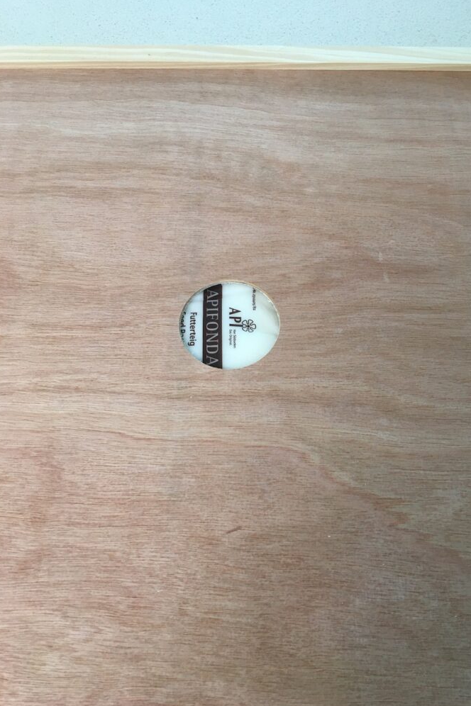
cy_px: 360
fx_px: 608
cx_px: 268
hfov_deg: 42.2
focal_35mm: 31
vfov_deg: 60.3
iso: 40
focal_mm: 4.15
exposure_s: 1/17
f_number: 2.2
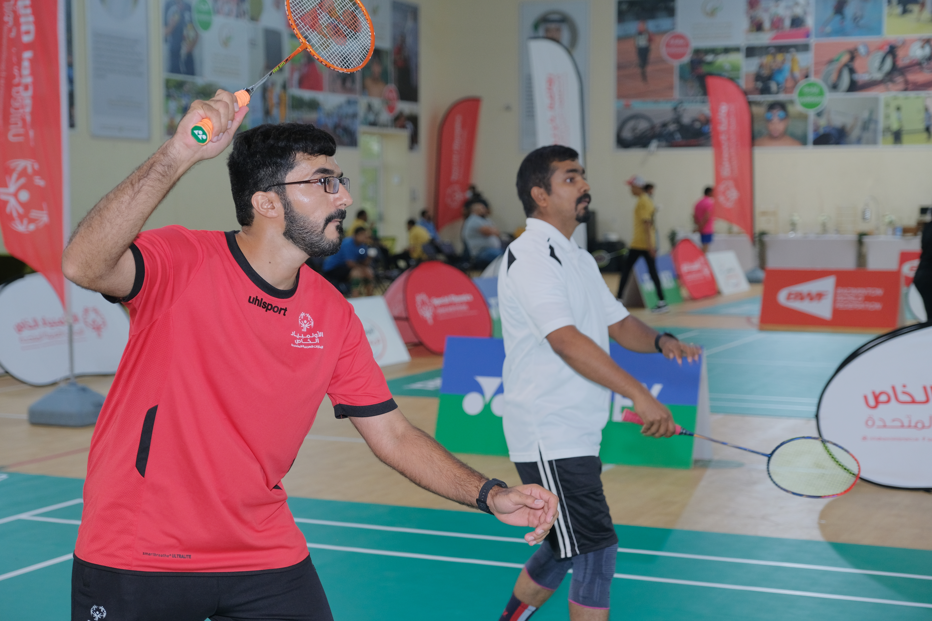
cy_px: 310
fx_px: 1605
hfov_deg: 32.4
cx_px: 466
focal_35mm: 62
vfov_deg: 21.9
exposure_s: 1/160
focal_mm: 41.4
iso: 500
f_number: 2.8
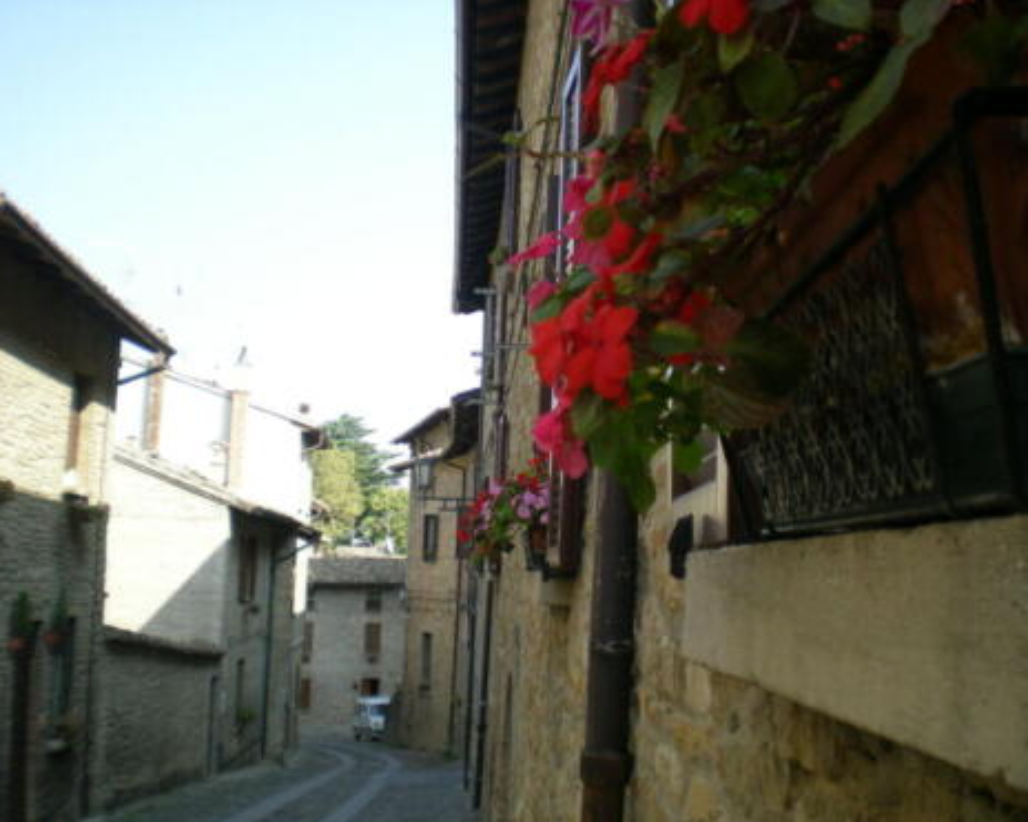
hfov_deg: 45.8
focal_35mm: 40
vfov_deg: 37.3
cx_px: 536
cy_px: 413
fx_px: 1217
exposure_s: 1/232
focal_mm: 6.3
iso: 50
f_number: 3.1
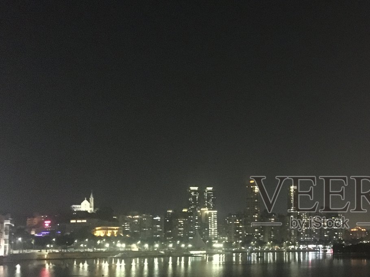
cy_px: 204
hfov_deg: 35.7
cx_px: 319
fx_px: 545
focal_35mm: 51
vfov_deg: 28.2
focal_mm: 4.15
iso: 1250
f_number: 2.2
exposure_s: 1/17
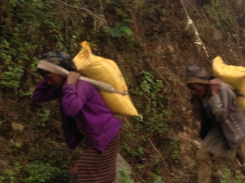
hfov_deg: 31.0
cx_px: 210
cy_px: 93
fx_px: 425
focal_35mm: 60
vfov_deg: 24.4
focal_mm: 4.12
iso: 125
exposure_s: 1/20
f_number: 2.4
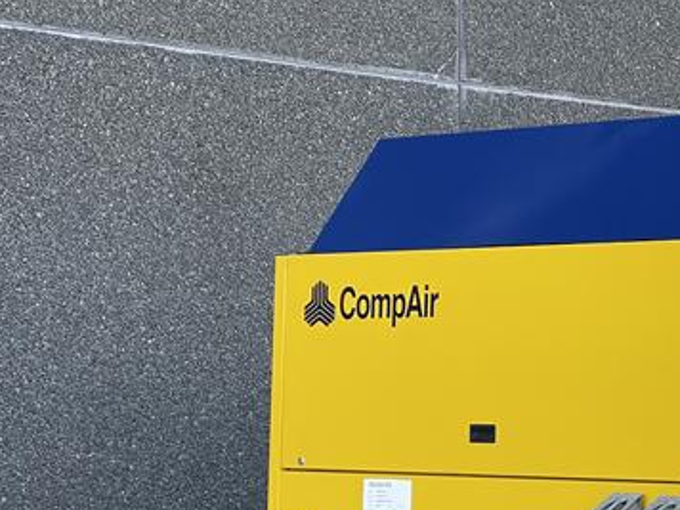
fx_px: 2829
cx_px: 672
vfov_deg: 10.2
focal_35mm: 144
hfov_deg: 13.5
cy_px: 470
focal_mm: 7.5
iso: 25
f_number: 2.2
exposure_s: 1/99
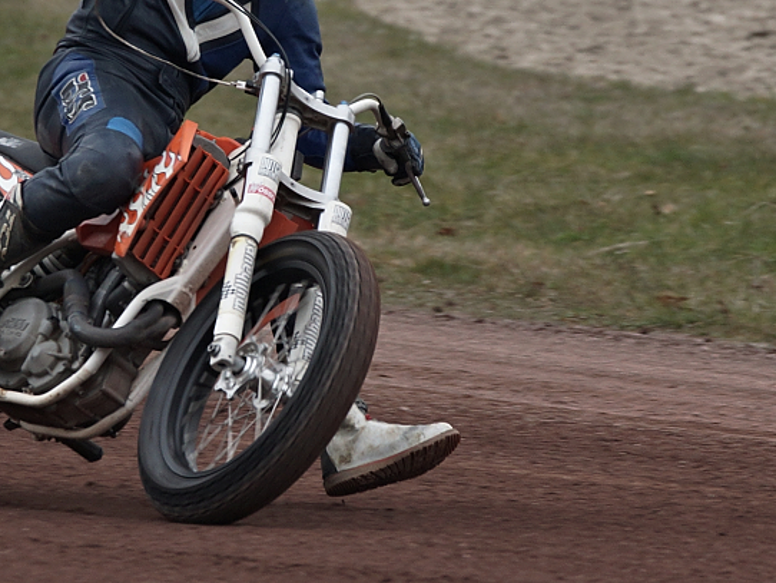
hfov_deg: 2.2
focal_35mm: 894
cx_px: 265
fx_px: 20050
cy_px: 148
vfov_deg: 1.7
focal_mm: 280
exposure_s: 1/640
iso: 400
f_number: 8
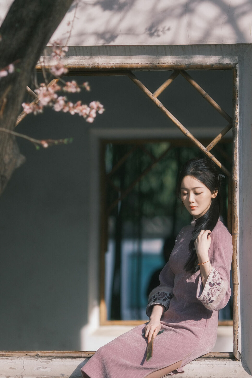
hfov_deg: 6.8
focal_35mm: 203
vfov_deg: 10.1
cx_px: 126
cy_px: 189
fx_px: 2131
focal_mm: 135
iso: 800
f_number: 2
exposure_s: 1/9000
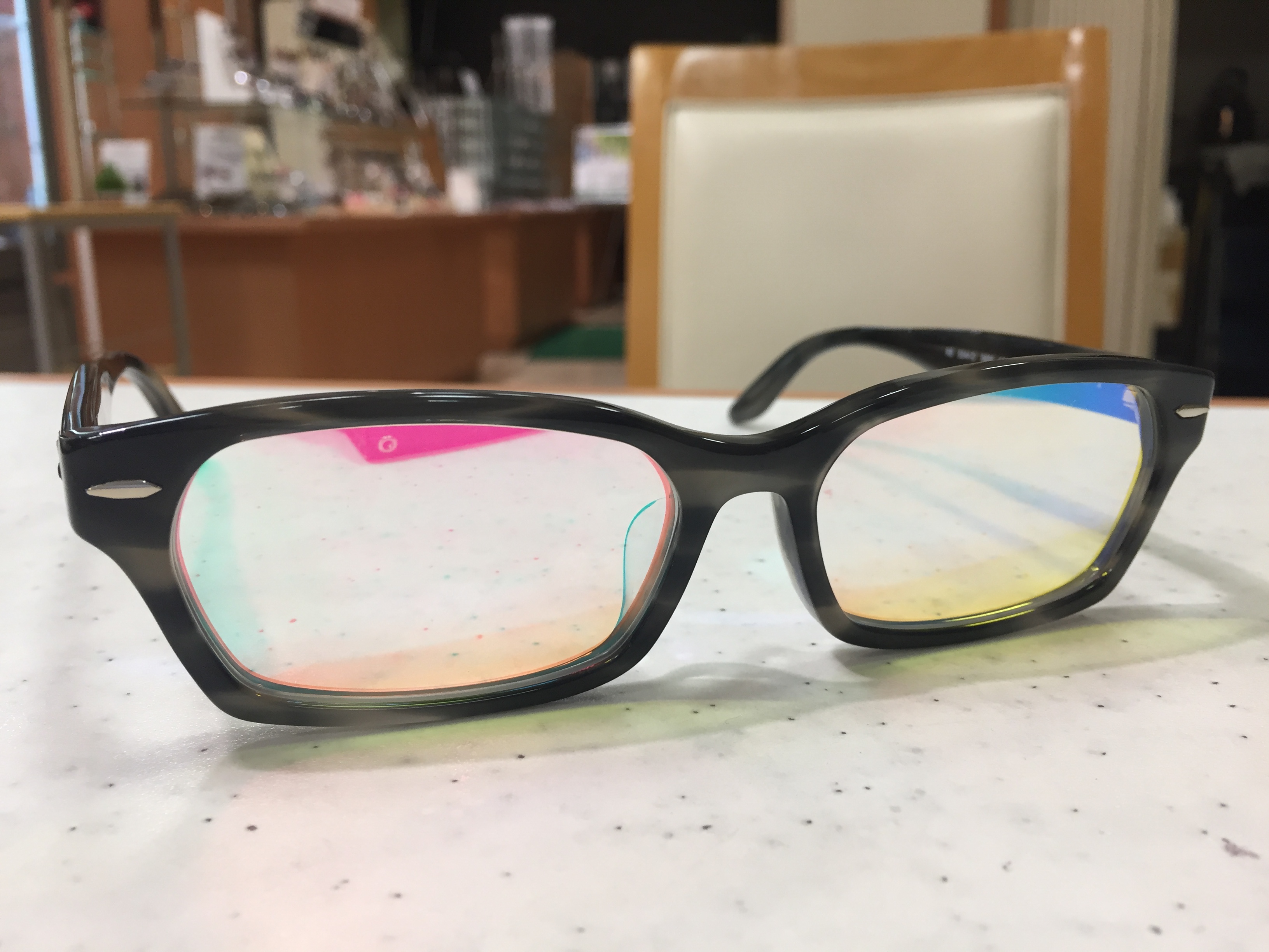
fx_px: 1063
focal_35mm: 29
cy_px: 476
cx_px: 634
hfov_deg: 61.7
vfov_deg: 48.2
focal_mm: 4.15
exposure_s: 1/30
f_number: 2.2
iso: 32
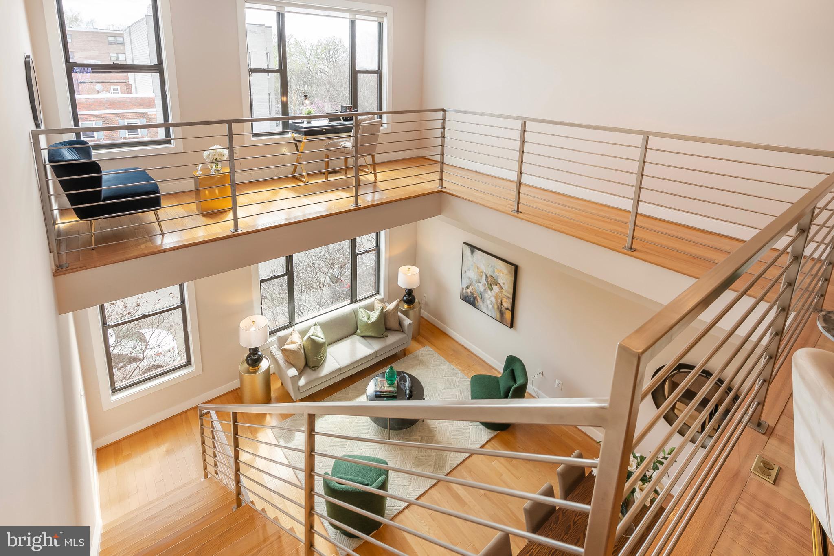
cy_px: 278
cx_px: 417
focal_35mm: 16
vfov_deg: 73.7
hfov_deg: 96.7
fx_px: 371
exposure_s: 1/50
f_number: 8
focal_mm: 16
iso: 800
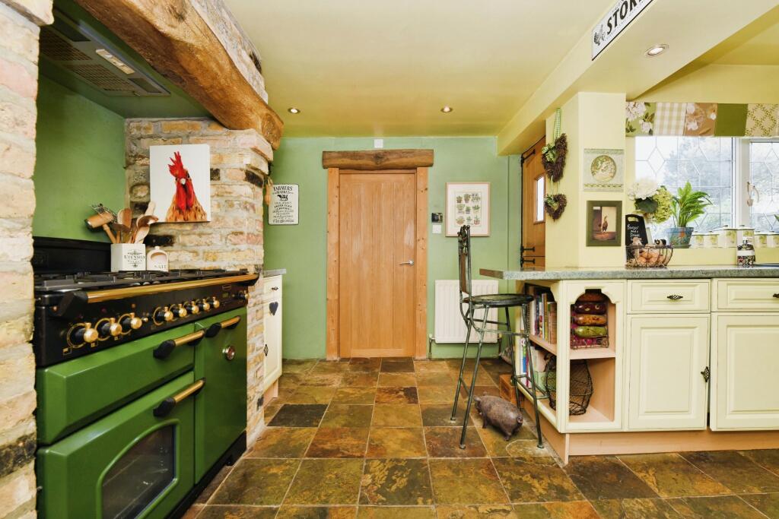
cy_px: 260
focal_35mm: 15
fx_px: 325
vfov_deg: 77.3
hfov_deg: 100.4
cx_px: 390
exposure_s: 1/60
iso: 640
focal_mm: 15
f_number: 10
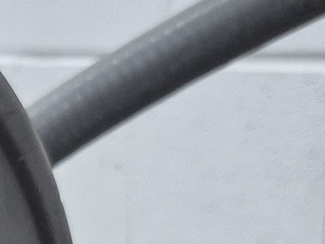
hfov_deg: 11.8
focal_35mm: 155
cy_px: 568
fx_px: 1455
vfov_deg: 8.8
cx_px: -263
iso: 400
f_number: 1.8
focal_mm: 5.4
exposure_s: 1/120
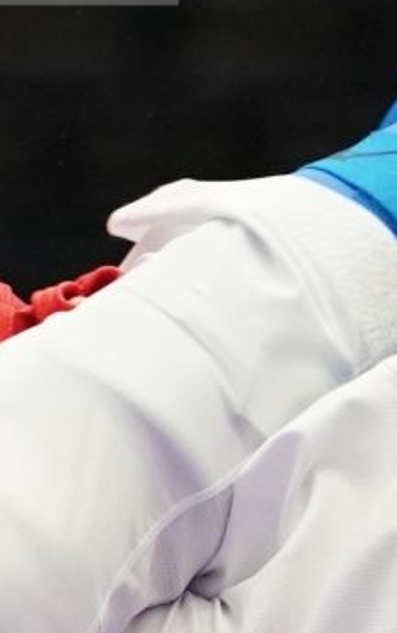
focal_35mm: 940
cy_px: 488
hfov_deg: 1.4
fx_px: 16252
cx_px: 7
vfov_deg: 2.2
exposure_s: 1/1000
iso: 3200
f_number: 2.8
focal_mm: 118
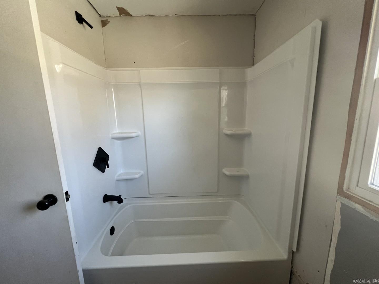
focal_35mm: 13
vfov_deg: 89.9
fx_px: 142
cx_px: 190
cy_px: 142
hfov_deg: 106.2
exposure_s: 1/99
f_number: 1.8
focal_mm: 1.57
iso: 250
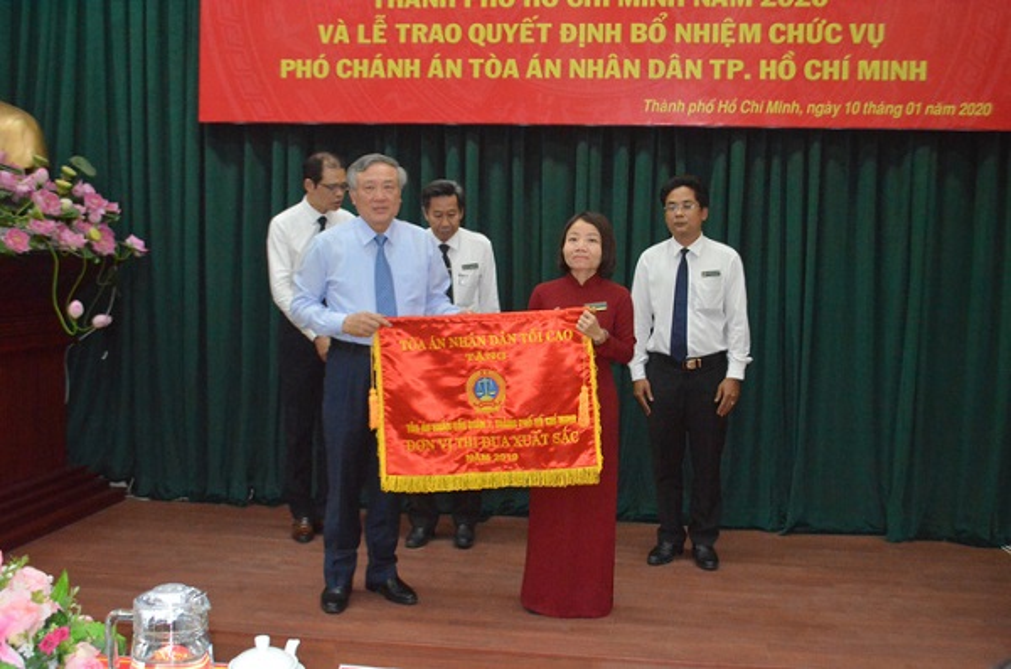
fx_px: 1093
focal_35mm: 39
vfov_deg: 34.0
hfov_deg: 49.7
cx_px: 506
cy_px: 334
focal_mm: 26
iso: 6400
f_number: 4.2
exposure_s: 1/200
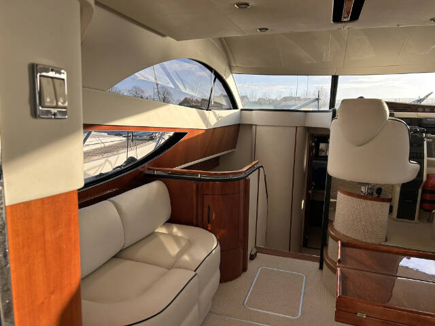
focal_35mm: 26
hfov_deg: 67.3
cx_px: 218
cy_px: 163
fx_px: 327
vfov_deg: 53.1
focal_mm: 5.7
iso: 50
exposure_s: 1/666
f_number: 1.5
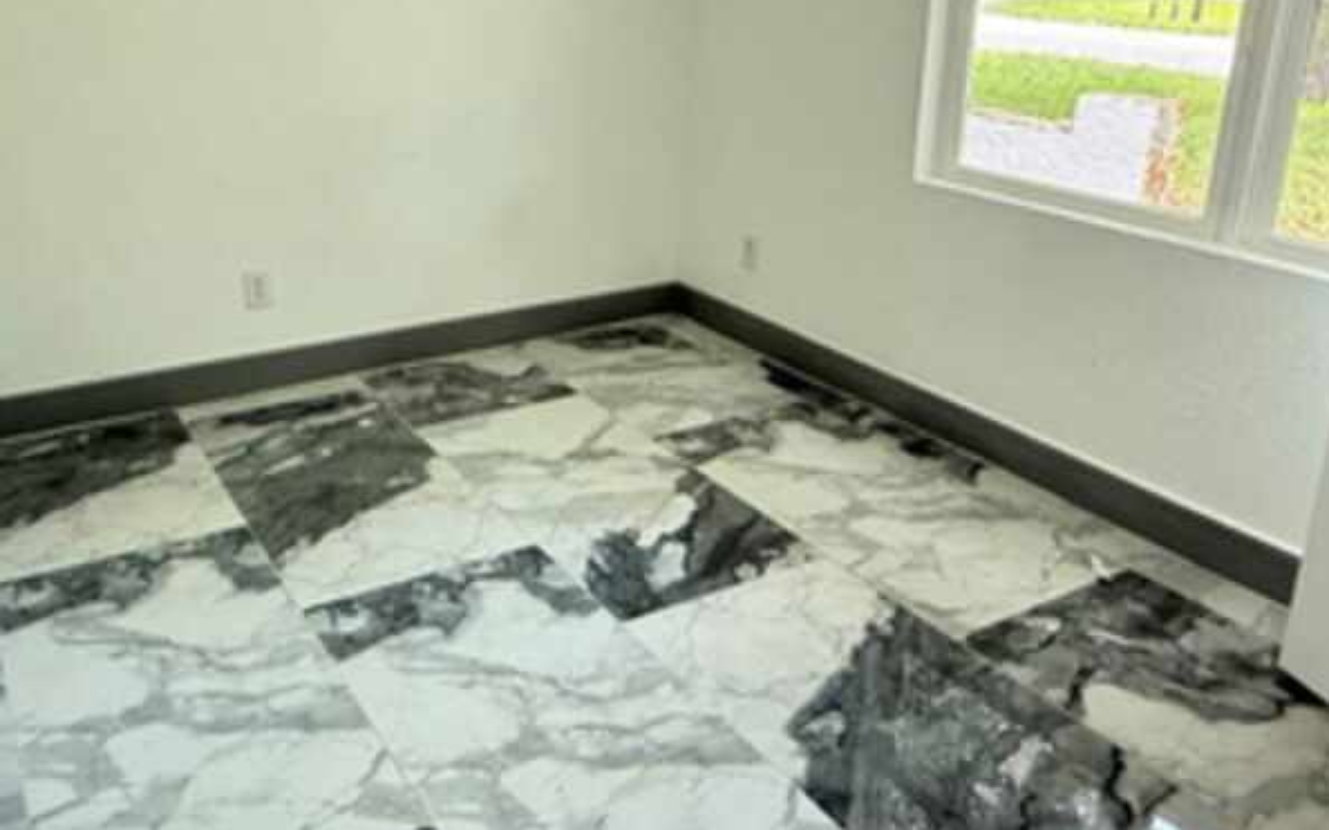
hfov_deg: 59.5
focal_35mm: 32
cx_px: 591
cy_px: 313
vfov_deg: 39.2
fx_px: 1159
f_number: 2.2
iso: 400
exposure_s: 1/60
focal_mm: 2.22
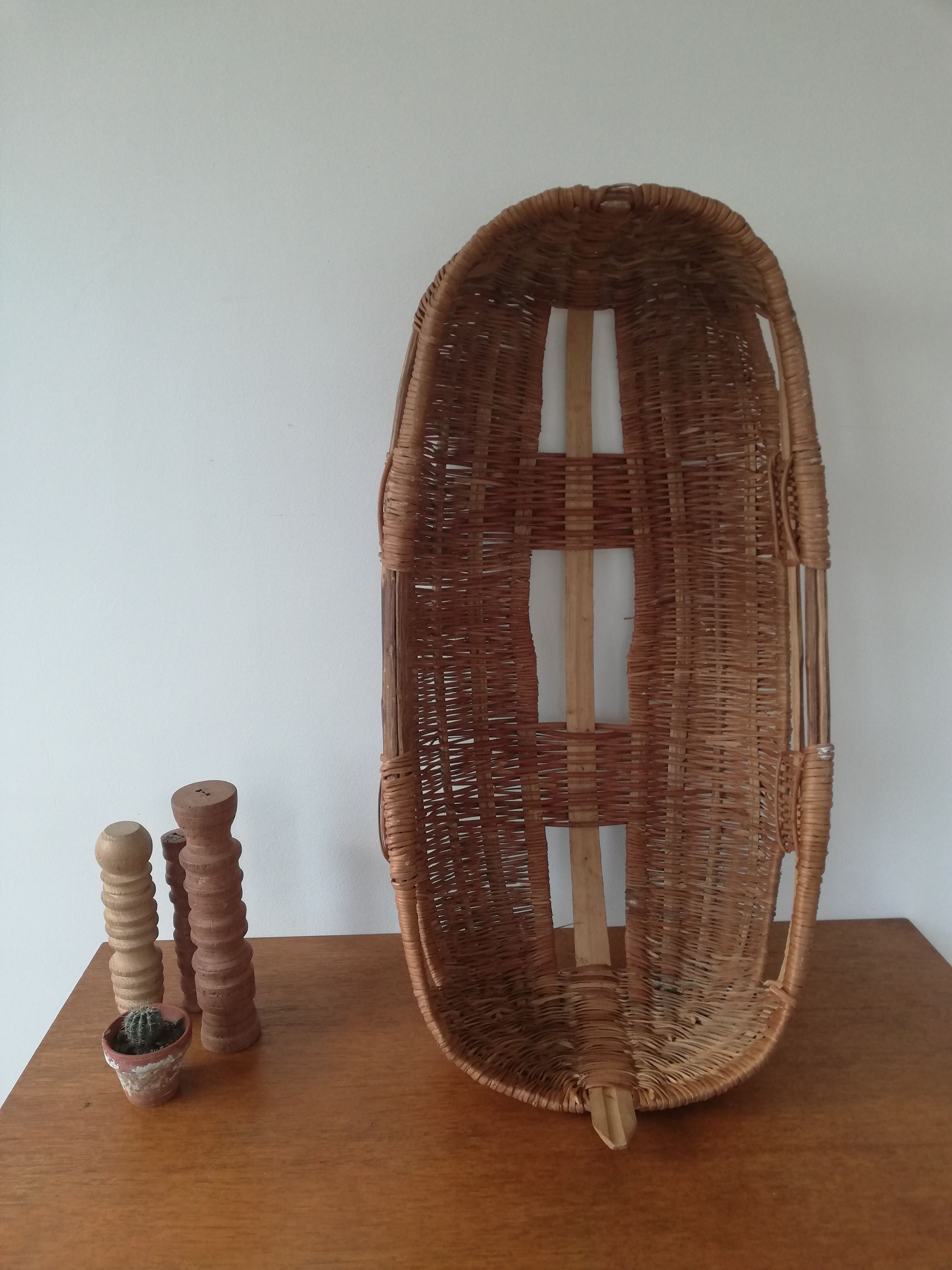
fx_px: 953
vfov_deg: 67.3
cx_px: 476
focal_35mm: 26
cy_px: 635
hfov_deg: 53.1
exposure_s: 1/50
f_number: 2.2
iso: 200
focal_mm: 3.81
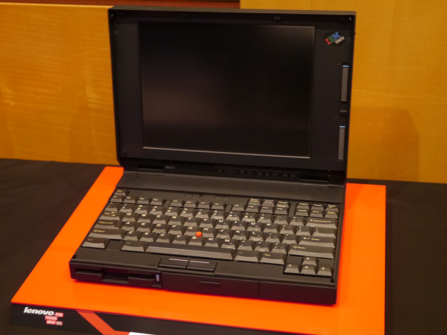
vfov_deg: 26.1
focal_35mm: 56
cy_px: 168
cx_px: 224
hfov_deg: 34.3
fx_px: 723
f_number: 5.2
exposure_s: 1/8
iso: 1600
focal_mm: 28
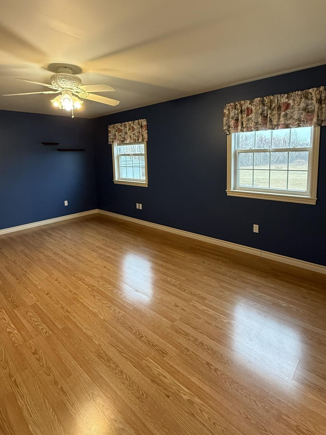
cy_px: 185
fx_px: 239
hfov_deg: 68.7
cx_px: 155
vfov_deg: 84.1
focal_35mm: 19
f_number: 2.2
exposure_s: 1/120
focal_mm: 2.22
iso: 500
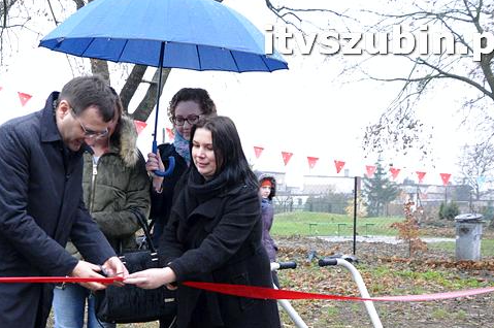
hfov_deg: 34.8
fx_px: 766
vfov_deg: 23.6
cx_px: 106
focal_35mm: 56
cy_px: 283
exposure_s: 1/80
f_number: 4.5
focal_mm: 21
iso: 2000
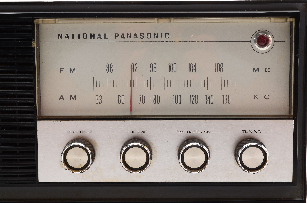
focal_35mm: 63
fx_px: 536
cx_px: 154
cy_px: 102
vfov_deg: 21.5
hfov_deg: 32.0
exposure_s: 1/160
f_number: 20
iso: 100
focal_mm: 42
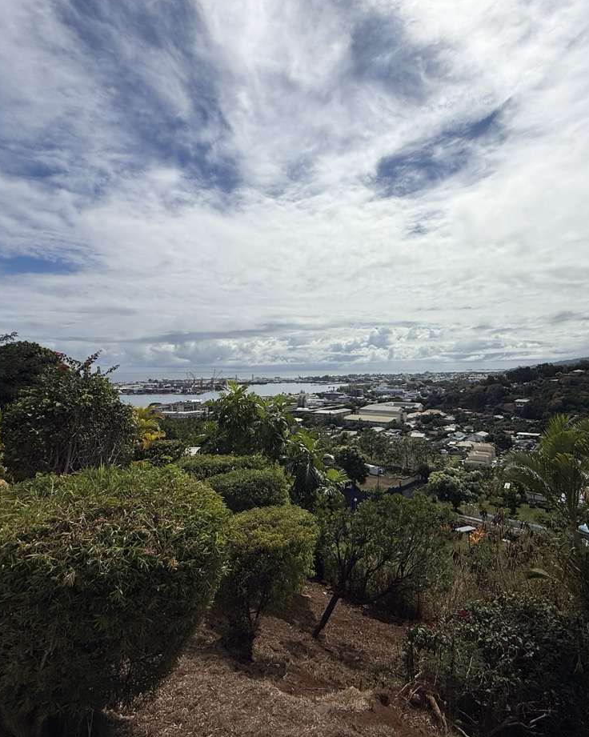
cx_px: 351
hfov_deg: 70.2
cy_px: 354
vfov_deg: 83.3
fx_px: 414
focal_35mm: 19
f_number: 2.2
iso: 32
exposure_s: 1/7634
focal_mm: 2.22
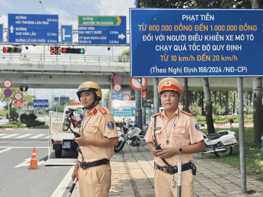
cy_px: 98
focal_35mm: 48
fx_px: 365
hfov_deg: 39.7
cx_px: 132
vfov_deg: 30.3
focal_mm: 6.76
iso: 100
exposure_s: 1/4098
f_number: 1.78
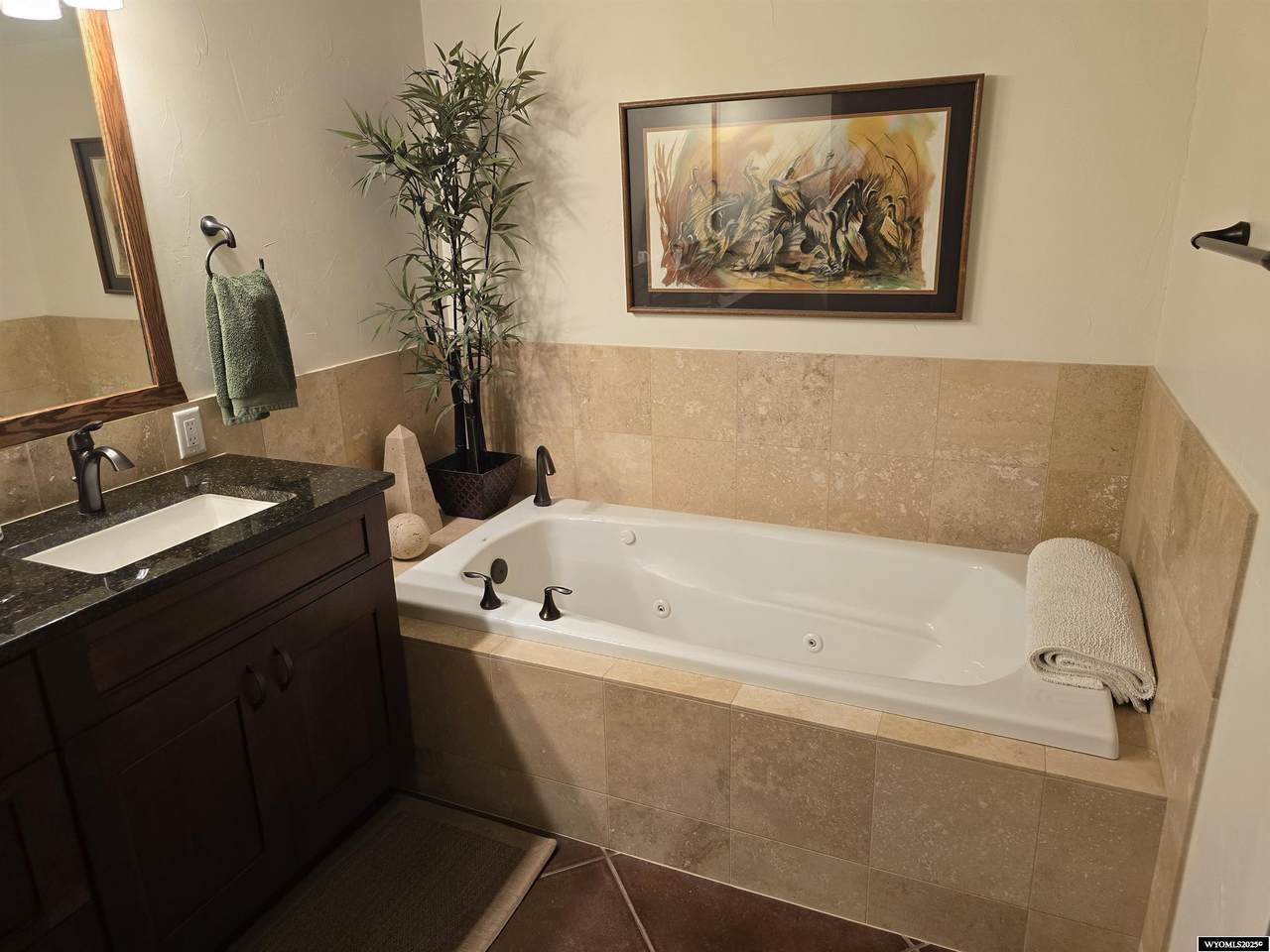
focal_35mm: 23
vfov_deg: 58.9
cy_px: 476
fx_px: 844
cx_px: 635
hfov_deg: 73.9
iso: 320
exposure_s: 1/120
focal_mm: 6.3
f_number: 1.7
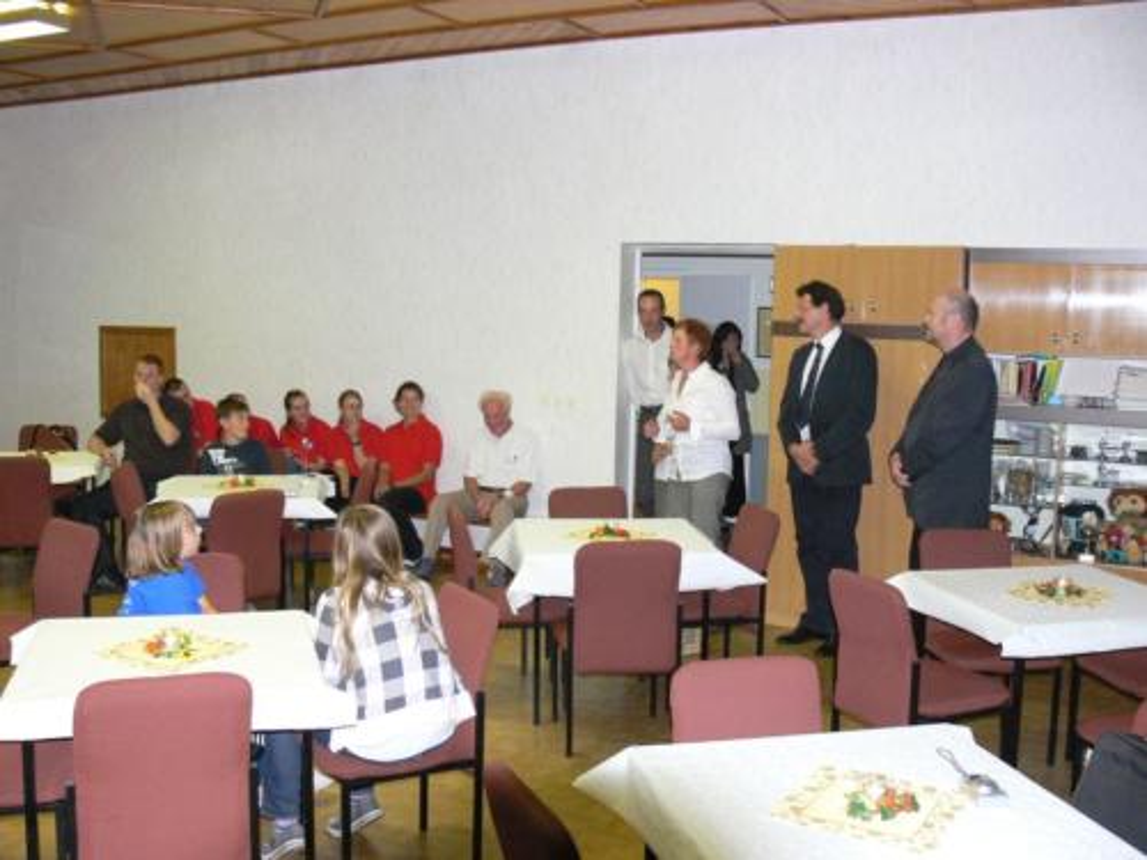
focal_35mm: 35
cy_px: 430
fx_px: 1160
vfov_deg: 40.7
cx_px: 574
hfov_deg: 52.6
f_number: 2.8
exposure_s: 1/30
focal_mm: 7.4
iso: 320
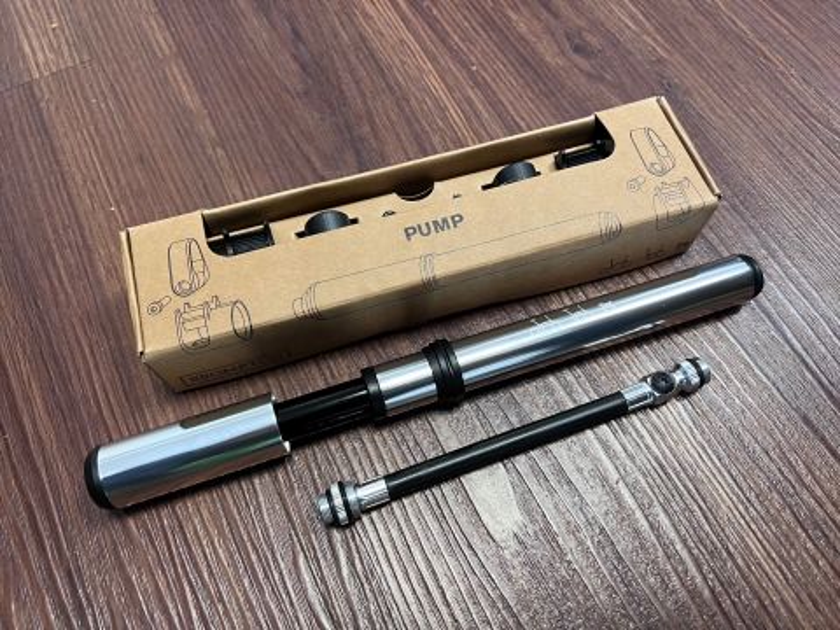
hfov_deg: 67.3
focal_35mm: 26
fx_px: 631
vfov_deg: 53.1
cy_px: 315
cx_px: 420
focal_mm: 5.7
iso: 125
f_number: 1.5
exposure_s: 1/50
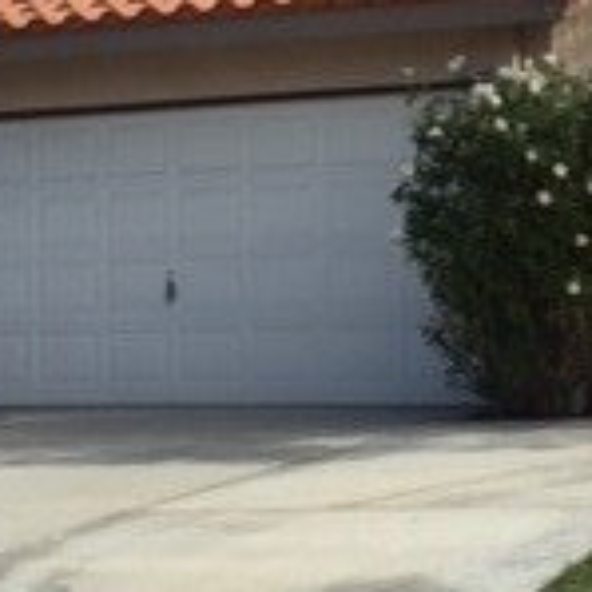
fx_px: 2128
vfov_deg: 15.7
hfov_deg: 15.8
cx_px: 449
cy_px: 127
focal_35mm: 110
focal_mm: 4.15
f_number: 2.2
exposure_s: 1/1721
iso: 32
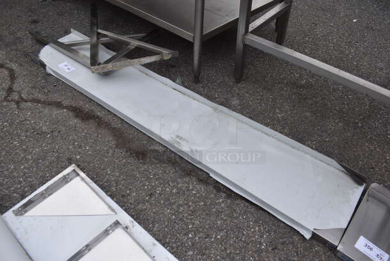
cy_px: 130
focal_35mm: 27
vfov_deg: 48.0
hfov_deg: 67.3
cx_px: 195
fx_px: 293
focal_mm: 18
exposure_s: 1/250
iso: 200
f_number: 7.1
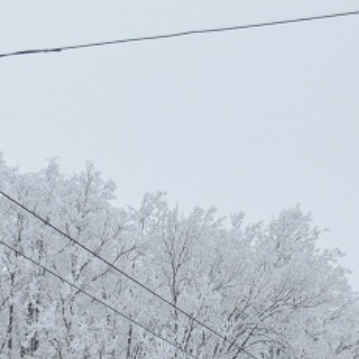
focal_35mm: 239
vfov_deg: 7.2
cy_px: 546
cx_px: -209
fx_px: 2804
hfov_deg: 7.2
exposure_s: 1/1000
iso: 450
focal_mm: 36
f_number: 5
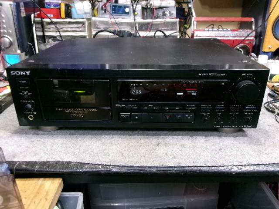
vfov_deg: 49.7
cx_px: 140
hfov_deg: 63.4
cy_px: 104
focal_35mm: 28
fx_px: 226
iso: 431
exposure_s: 1/17
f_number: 3.9
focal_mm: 5.1
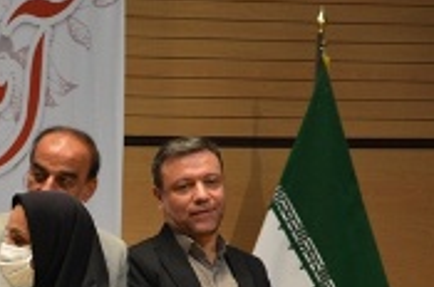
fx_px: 4853
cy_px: 287
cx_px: -55
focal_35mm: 403
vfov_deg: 3.4
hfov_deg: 5.1
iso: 1400
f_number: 5.6
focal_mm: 105
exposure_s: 1/60
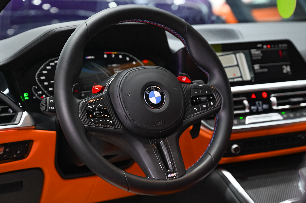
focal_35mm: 70
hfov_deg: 28.9
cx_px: 153
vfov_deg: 19.4
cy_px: 102
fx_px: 595
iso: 3200
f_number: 5
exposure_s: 1/160
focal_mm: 70
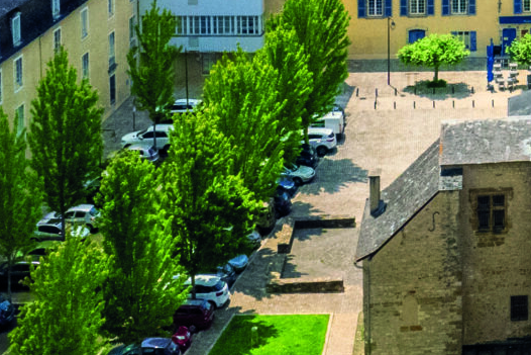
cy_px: -129
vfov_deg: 12.4
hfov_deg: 16.8
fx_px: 1579
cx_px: 858
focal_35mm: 107
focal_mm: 8.38
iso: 800
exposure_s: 1/400
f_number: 2.8
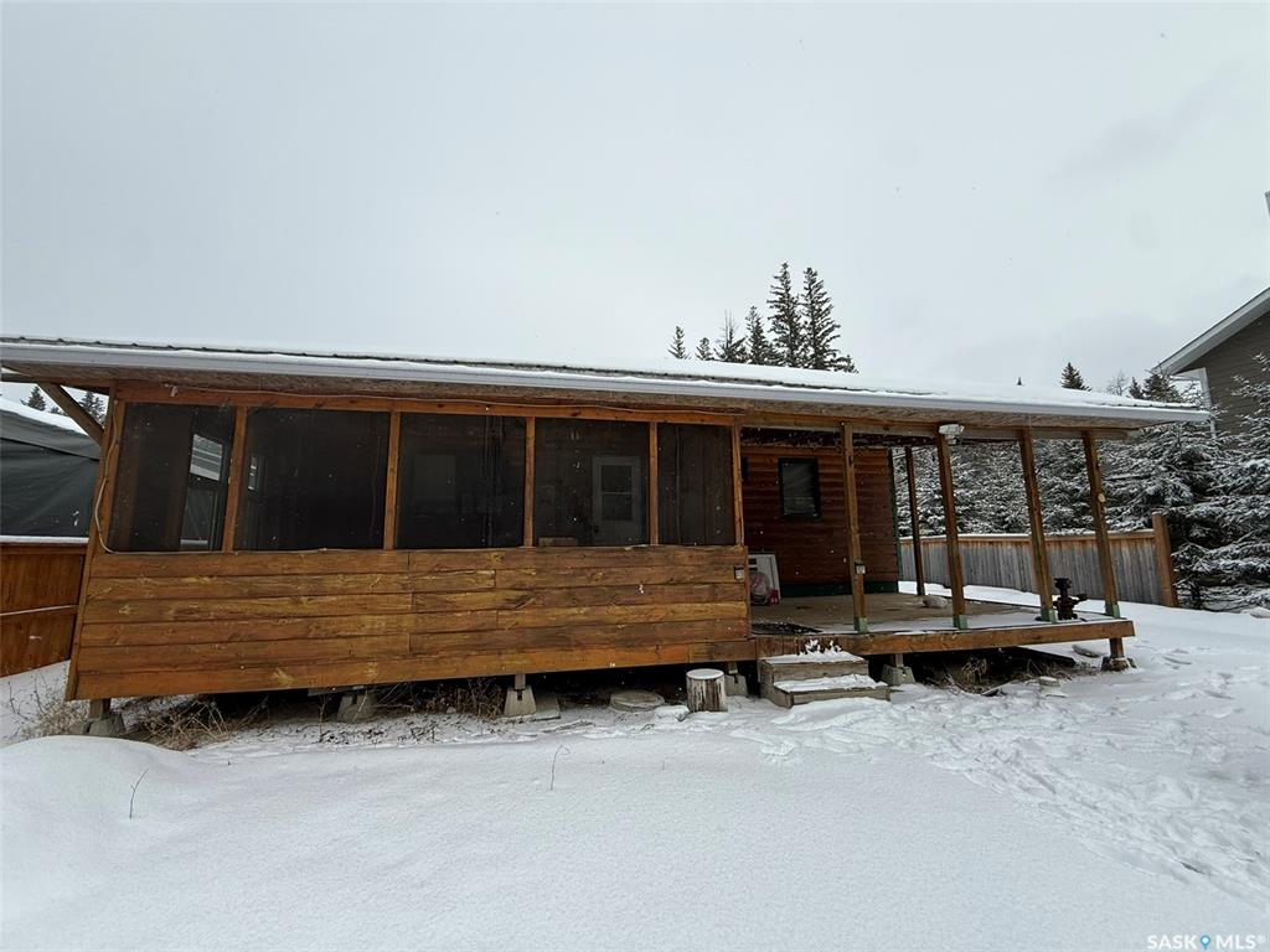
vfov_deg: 85.7
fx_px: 514
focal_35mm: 14
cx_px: 635
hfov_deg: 102.1
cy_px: 476
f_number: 2.2
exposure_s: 1/1795
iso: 50
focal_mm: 2.22
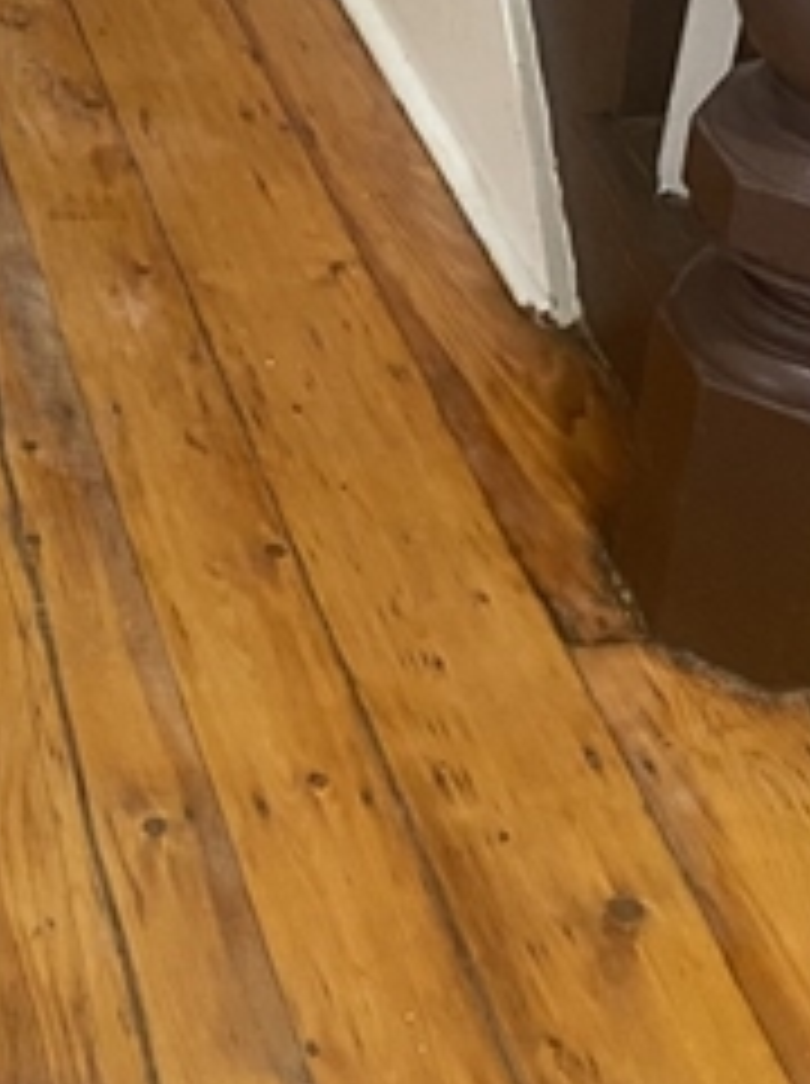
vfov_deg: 22.8
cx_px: -202
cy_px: 49
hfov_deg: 16.8
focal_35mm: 83
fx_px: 2596
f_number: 1.8
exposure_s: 1/40
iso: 500
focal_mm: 4.25
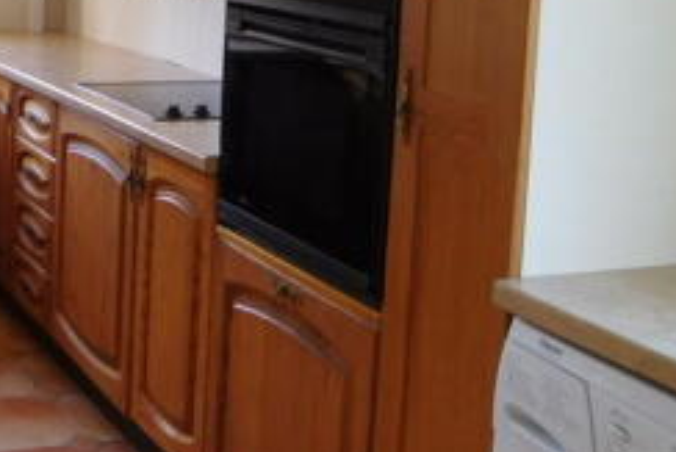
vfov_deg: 21.4
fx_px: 1165
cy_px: 32
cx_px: -1
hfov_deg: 30.1
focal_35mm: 62
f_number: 3.4
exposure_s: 1/30
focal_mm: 4.5
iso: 200
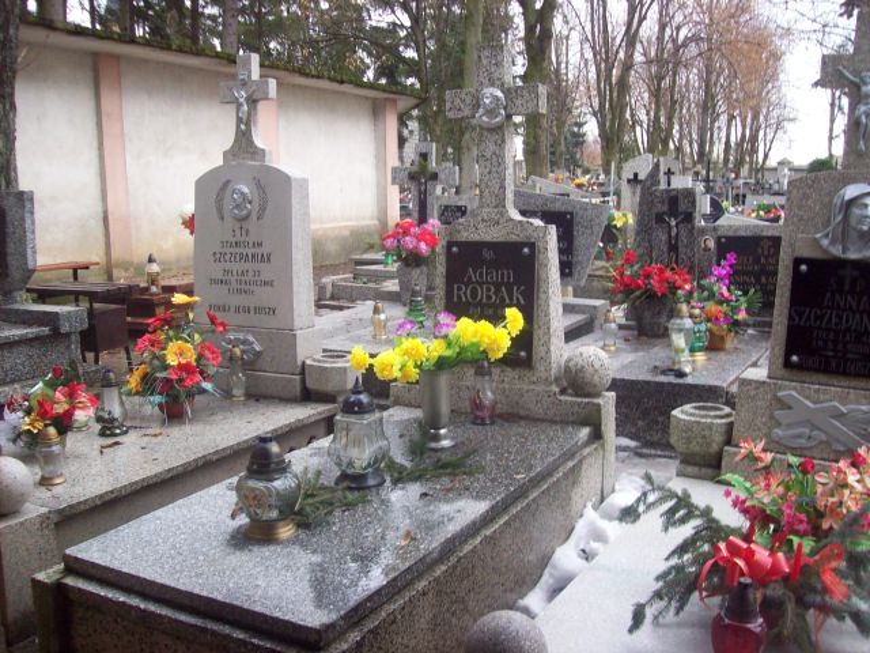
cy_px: 326
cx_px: 435
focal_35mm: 36
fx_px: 905
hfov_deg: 51.4
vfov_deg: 39.7
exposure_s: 1/126
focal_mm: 6
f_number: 2.7
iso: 200
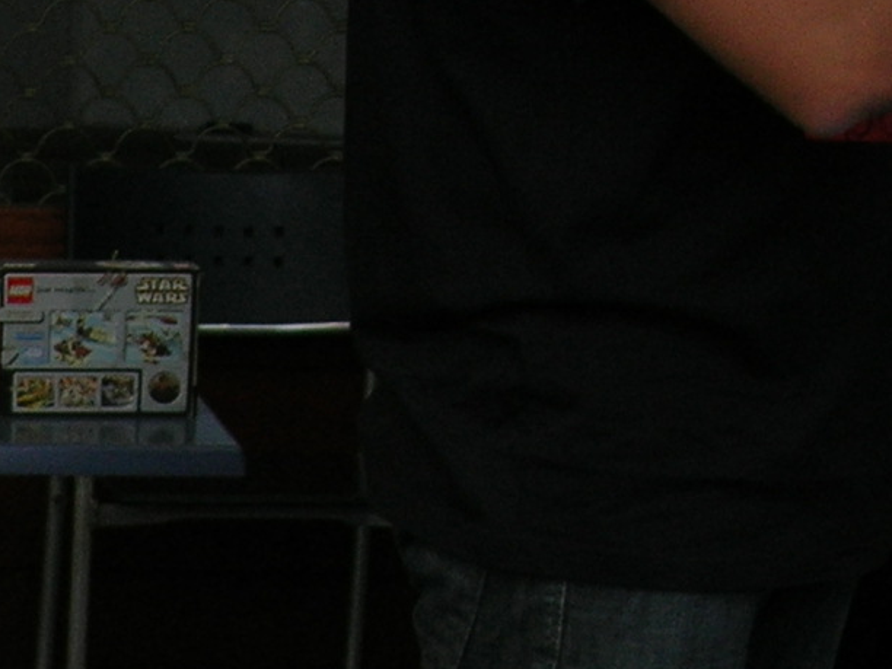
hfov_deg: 11.3
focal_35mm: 161
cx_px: -759
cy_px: 1342
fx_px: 4149
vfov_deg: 8.7
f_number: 2.8
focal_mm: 7.8
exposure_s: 1/67.8
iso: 64
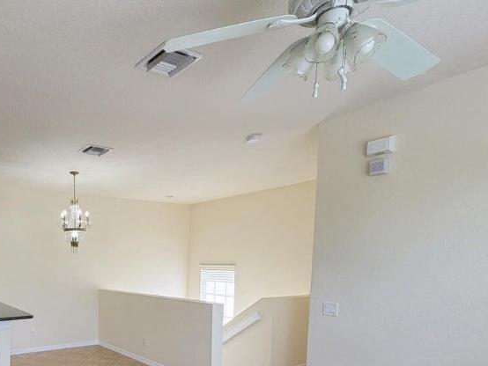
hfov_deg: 65.4
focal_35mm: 24
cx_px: 100
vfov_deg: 52.9
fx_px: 338
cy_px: 296
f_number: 2.2
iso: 80
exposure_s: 1/59
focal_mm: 2.2
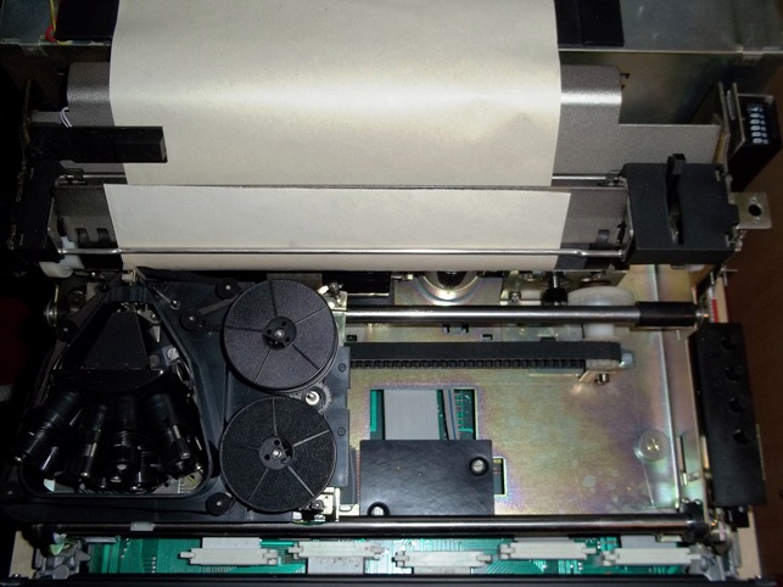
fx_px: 814
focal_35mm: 36
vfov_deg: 39.6
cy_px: 294
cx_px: 392
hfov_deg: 51.4
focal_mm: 6.5
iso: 64
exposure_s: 1/30
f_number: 3.1
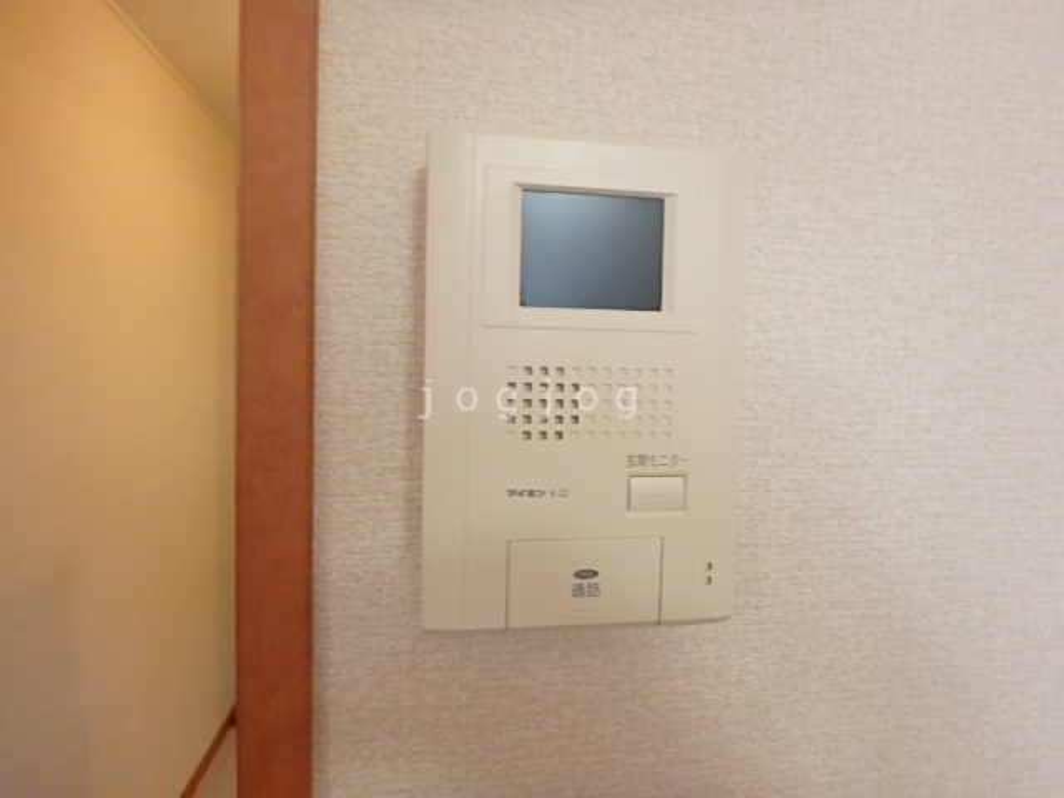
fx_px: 645
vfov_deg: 63.4
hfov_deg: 79.0
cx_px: 532
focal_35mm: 21
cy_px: 399
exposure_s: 1/30
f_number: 3.5
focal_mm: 3.7
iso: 640
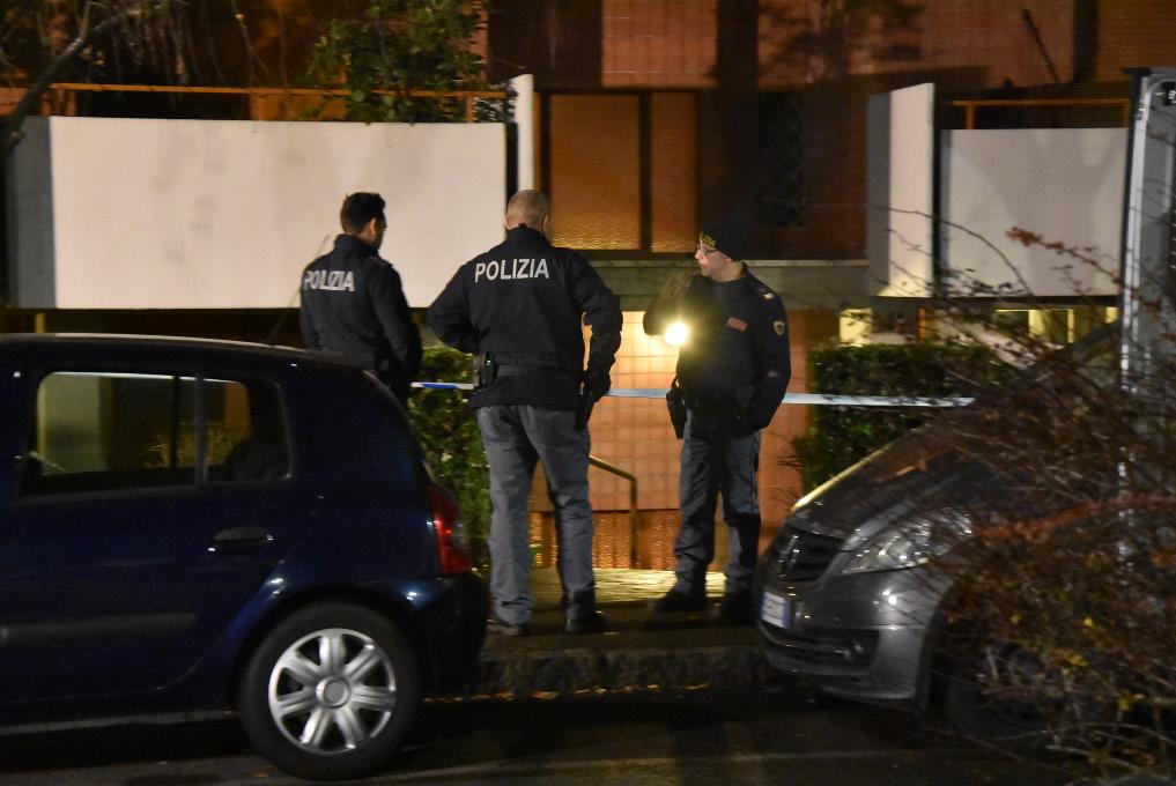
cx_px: 588
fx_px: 2844
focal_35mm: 87
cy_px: 393
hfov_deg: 23.4
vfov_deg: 15.7
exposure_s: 1/13
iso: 12800
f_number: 5
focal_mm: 58
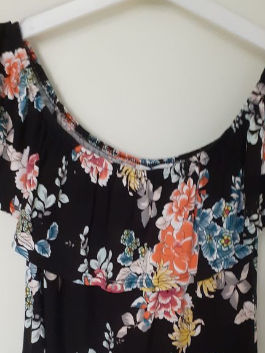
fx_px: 479
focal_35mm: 47
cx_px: 146
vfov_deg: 38.9
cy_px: 280
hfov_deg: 30.9
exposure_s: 1/25
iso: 500
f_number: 1.9
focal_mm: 3.6
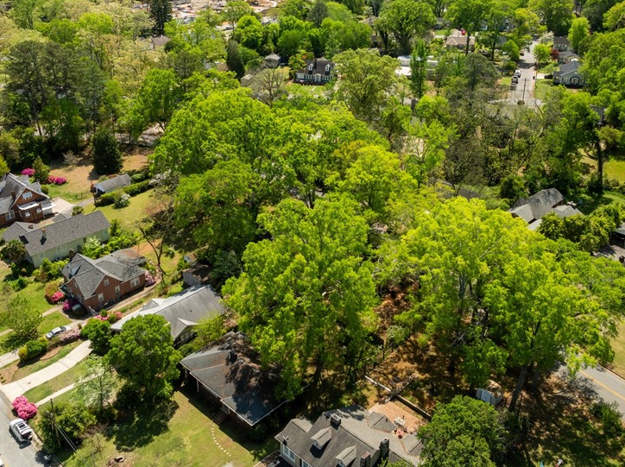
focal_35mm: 34
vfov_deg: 41.4
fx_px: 613
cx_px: 291
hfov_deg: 54.0
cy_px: 177
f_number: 4.5
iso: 100
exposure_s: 1/60
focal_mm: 12.29
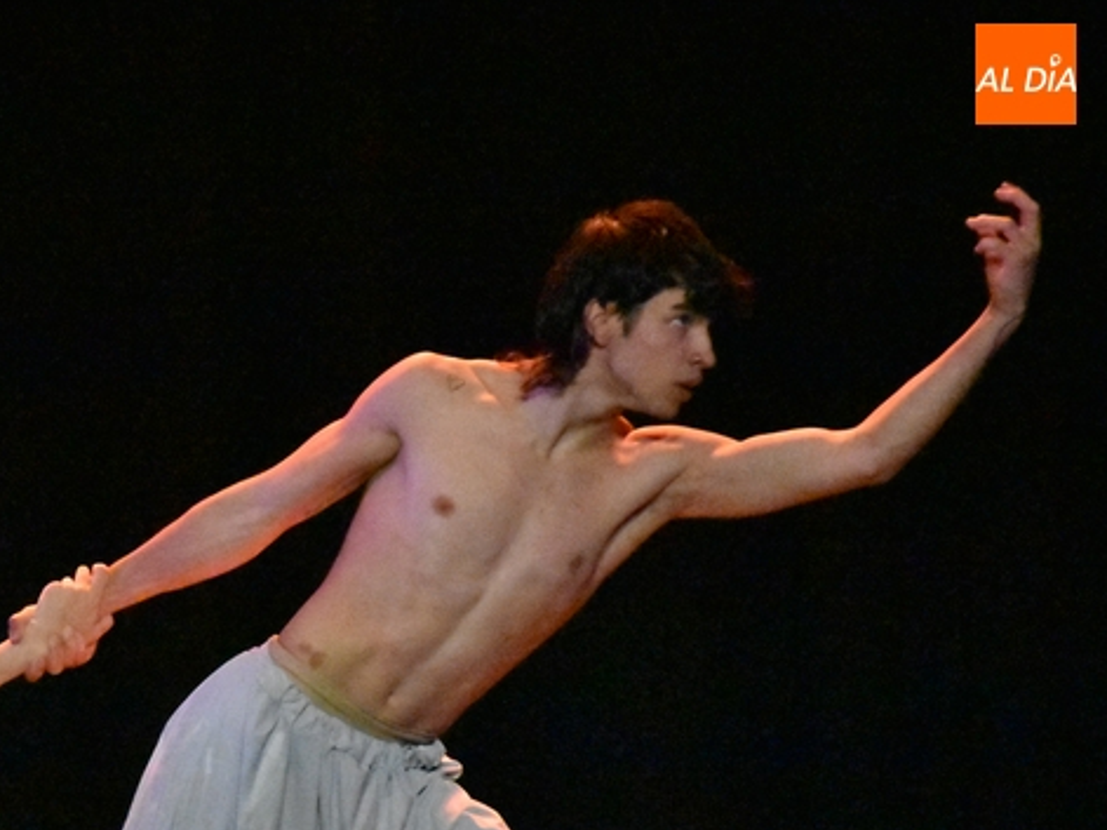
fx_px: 12341
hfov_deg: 5.1
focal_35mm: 386
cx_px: 68
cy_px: 684
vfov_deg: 3.8
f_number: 5.6
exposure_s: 1/125
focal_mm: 140
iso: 25600
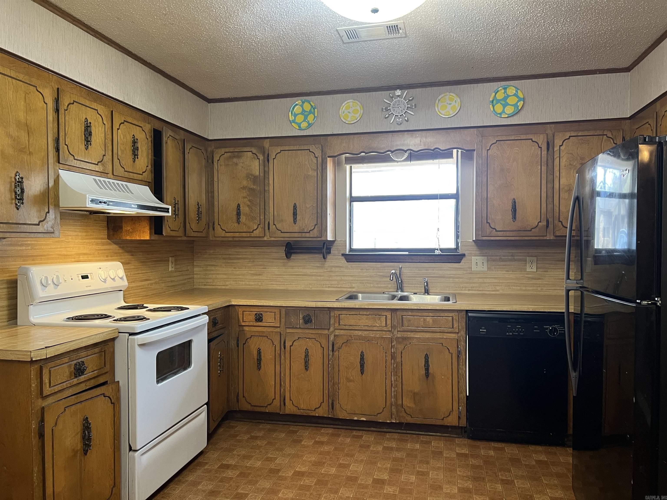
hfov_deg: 67.3
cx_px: 334
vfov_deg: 53.1
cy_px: 250
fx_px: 501
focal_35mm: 26
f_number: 1.5
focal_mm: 5.7
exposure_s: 1/60
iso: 200
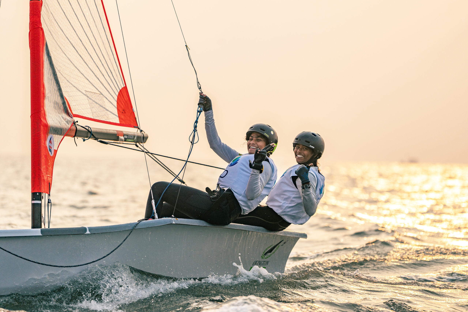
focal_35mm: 150
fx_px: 1950
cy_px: 156
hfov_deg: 13.7
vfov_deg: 9.1
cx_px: 234
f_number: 2.8
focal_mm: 150
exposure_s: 1/6400
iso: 400
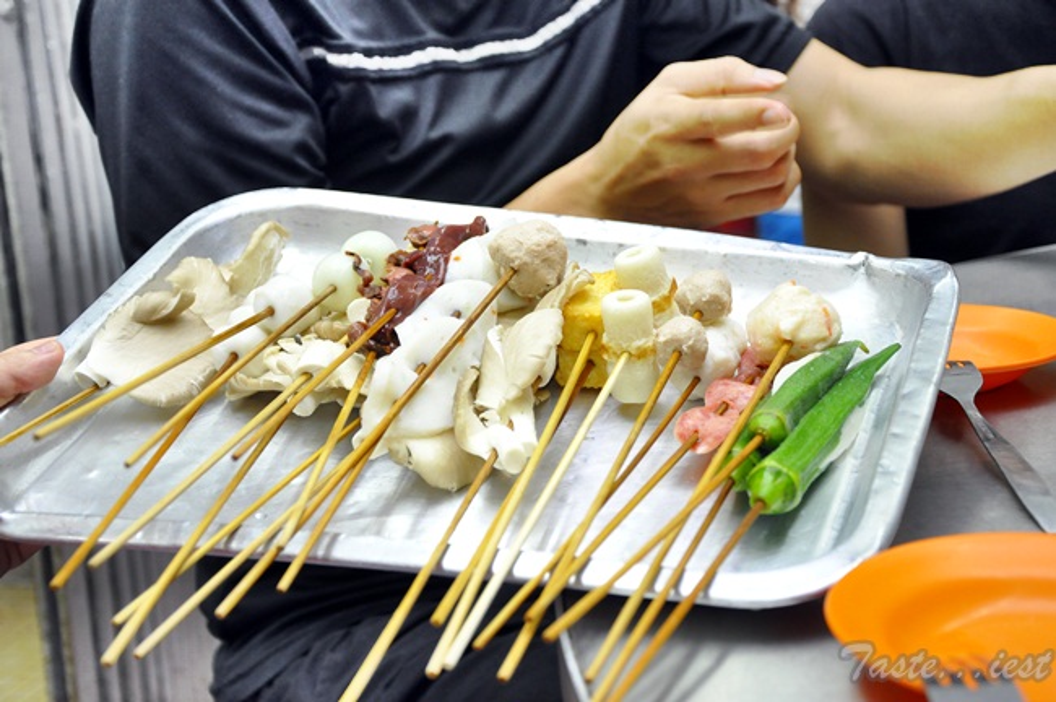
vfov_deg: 22.6
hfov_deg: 33.4
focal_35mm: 60
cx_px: 528
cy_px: 351
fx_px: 1758
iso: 1250
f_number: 4.5
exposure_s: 1/80
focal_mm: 40
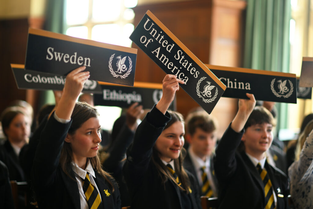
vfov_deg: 16.1
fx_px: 739
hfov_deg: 23.9
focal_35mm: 85
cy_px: 104
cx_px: 156
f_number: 1.4
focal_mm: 85
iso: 200
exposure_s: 1/320
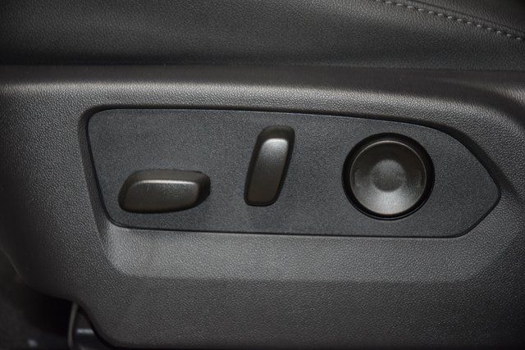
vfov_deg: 13.0
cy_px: 175
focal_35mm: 105
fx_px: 1531
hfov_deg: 19.5
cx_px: 262
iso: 2000
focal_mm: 70
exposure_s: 1/50
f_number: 4.5
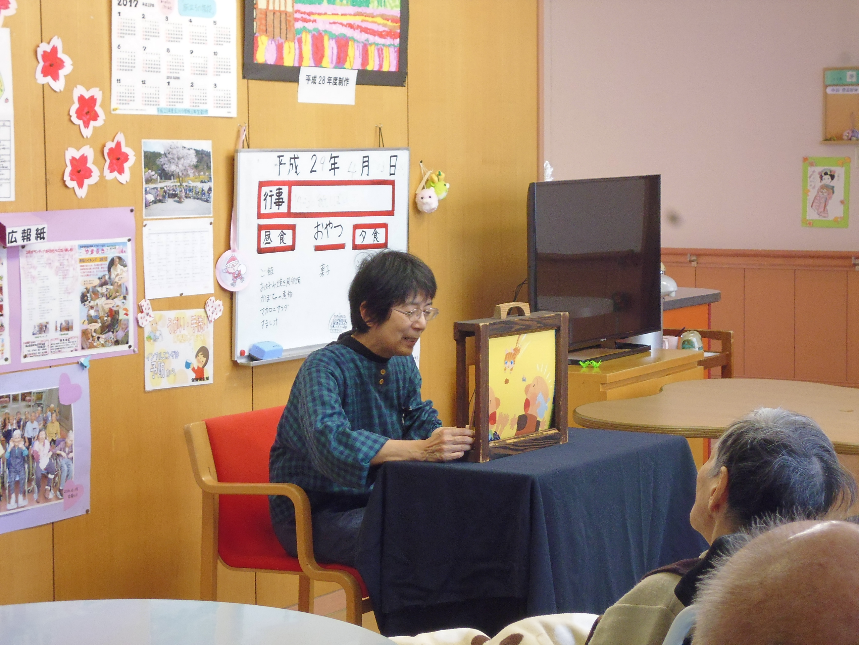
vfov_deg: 16.2
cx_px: 430
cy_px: 322
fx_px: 2258
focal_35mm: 91
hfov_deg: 21.5
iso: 400
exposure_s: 1/10
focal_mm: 16.2
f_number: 5.8
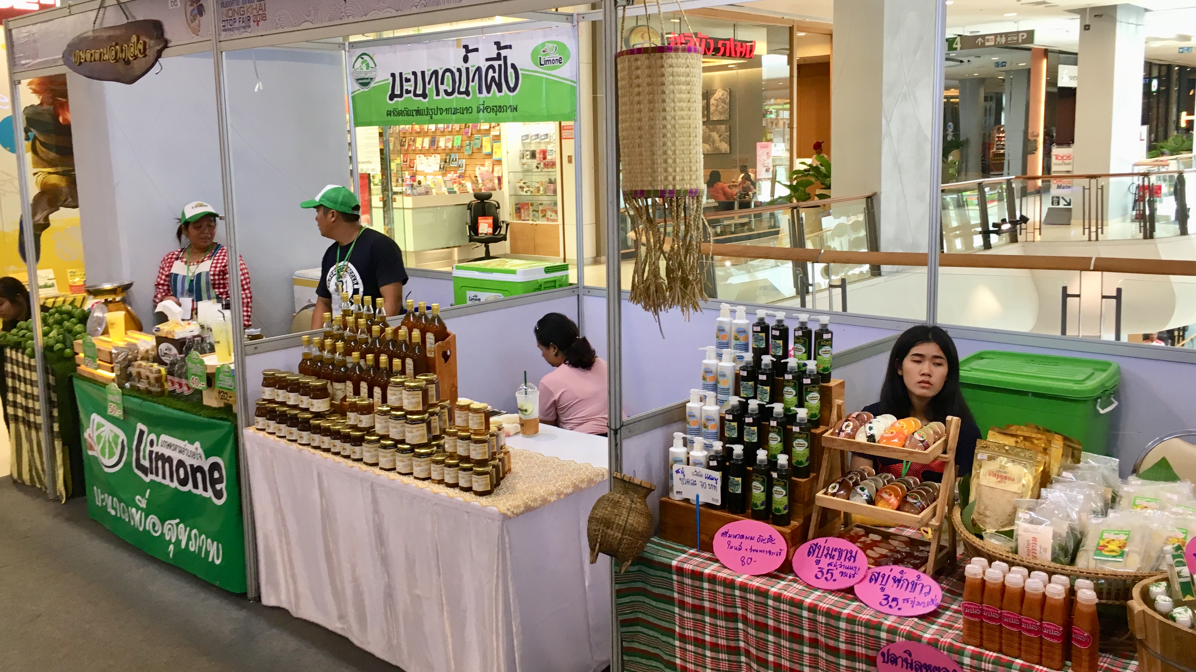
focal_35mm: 32
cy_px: 281
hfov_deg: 61.0
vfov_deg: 36.6
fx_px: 1015
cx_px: 605
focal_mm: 4.15
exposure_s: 1/33
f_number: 2.2
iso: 80
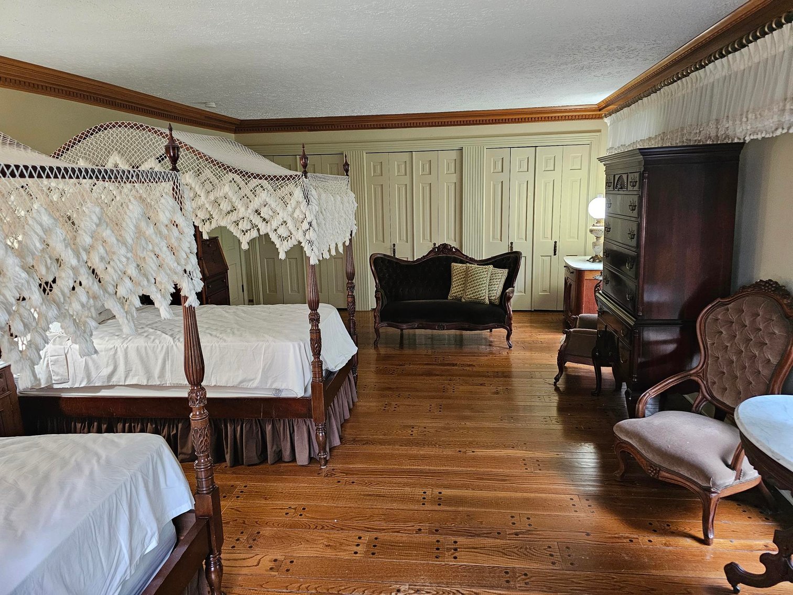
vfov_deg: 58.9
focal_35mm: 23
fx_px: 527
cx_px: 396
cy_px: 298
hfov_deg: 73.9
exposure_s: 1/120
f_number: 1.7
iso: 800
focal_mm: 6.3
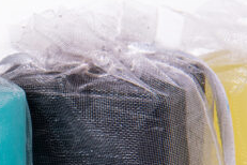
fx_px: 1523
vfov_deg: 6.2
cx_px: -41
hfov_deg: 9.2
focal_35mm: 222
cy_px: 193
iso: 400
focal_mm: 50
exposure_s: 1/80
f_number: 14
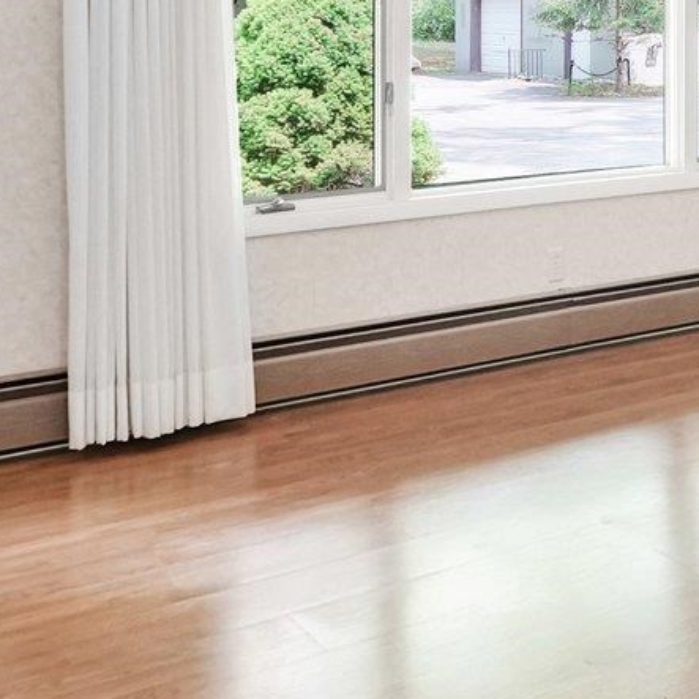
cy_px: 17
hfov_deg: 29.3
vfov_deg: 29.3
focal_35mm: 55
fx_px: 1257
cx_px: 683
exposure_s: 1/125
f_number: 4.5
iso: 4000
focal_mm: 14
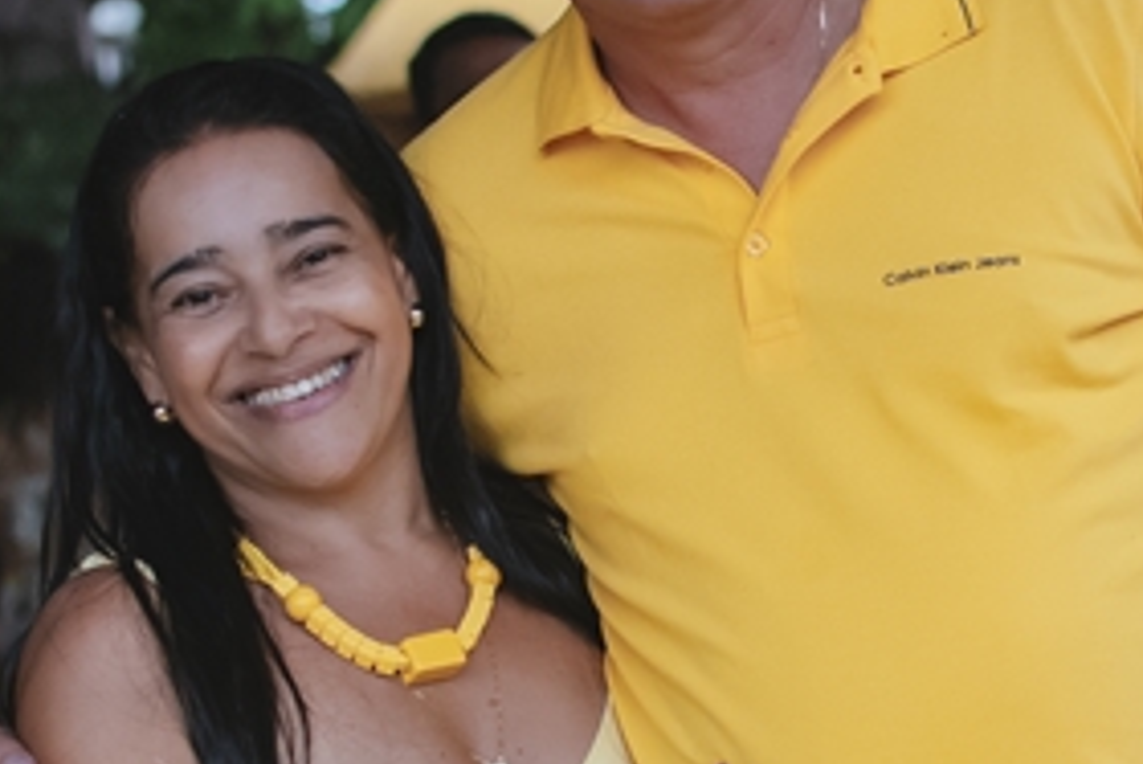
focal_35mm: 139
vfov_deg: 9.9
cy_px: 443
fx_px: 4426
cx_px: 857
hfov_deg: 14.7
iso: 2500
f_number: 2.8
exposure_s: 1/2000
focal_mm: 35
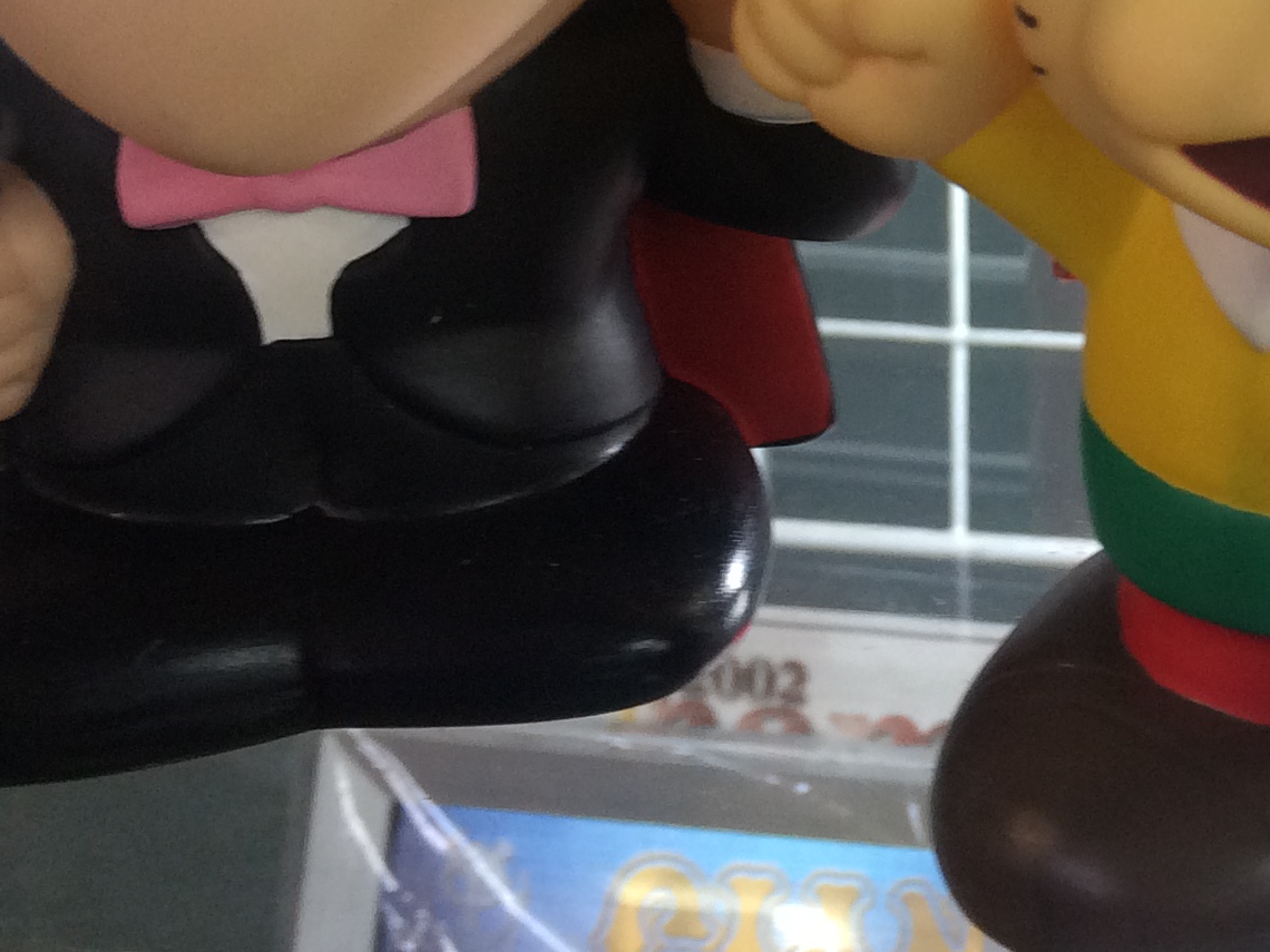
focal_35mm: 83
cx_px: 1518
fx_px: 3045
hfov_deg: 21.8
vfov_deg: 16.7
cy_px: -300
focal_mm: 4.15
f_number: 2.2
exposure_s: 1/30
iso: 80
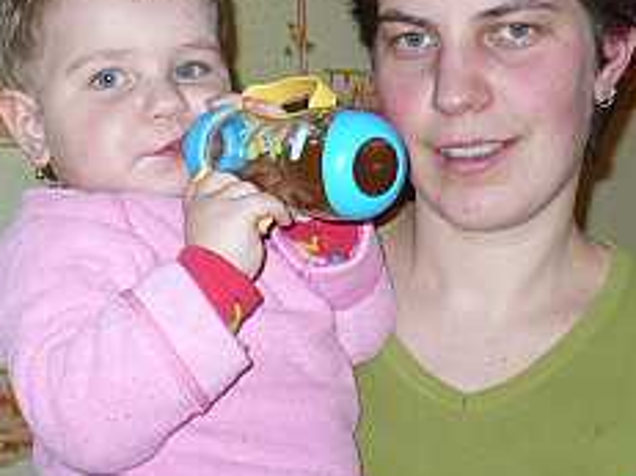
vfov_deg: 15.1
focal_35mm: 96
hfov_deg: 20.4
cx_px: 297
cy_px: -17
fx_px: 1763
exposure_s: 1/30
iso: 100
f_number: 2.8
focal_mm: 6.1
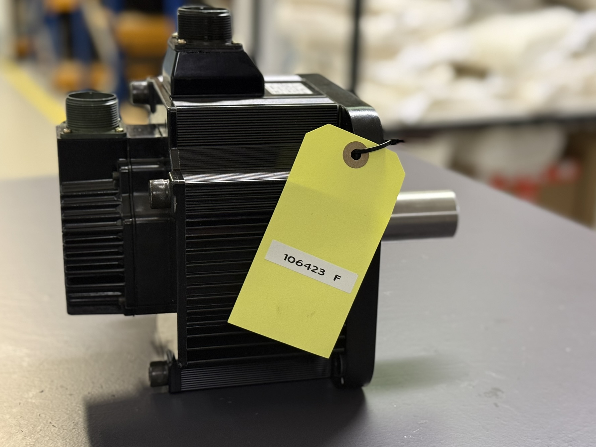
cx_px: 317
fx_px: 947
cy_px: 221
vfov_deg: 26.6
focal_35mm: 55
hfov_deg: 34.9
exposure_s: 1/33
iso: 200
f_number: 1.78
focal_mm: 6.76
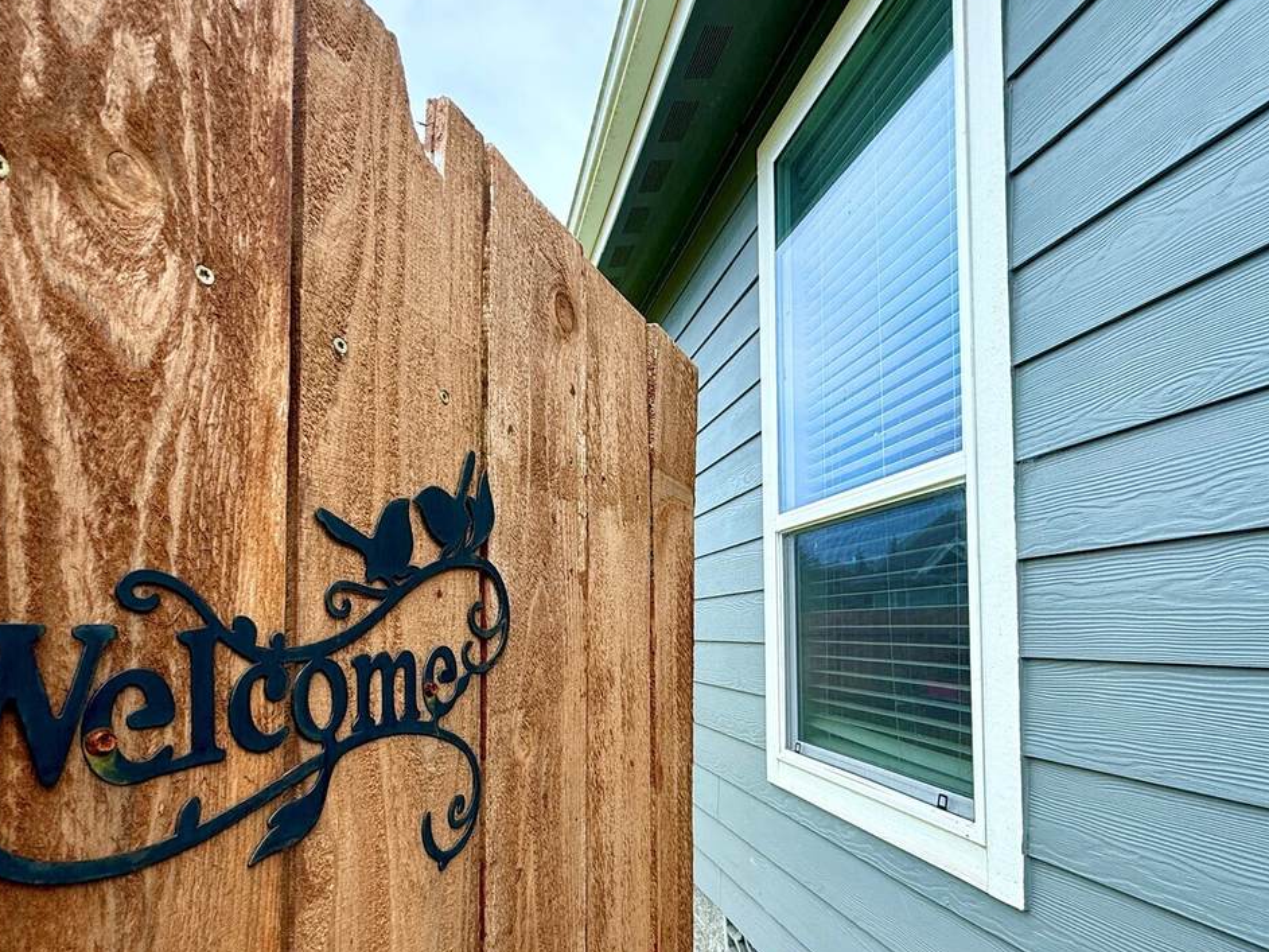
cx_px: 712
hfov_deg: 84.3
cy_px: 603
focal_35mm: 19
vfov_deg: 67.5
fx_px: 696
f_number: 2.2
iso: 50
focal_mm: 2.22
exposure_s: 1/770
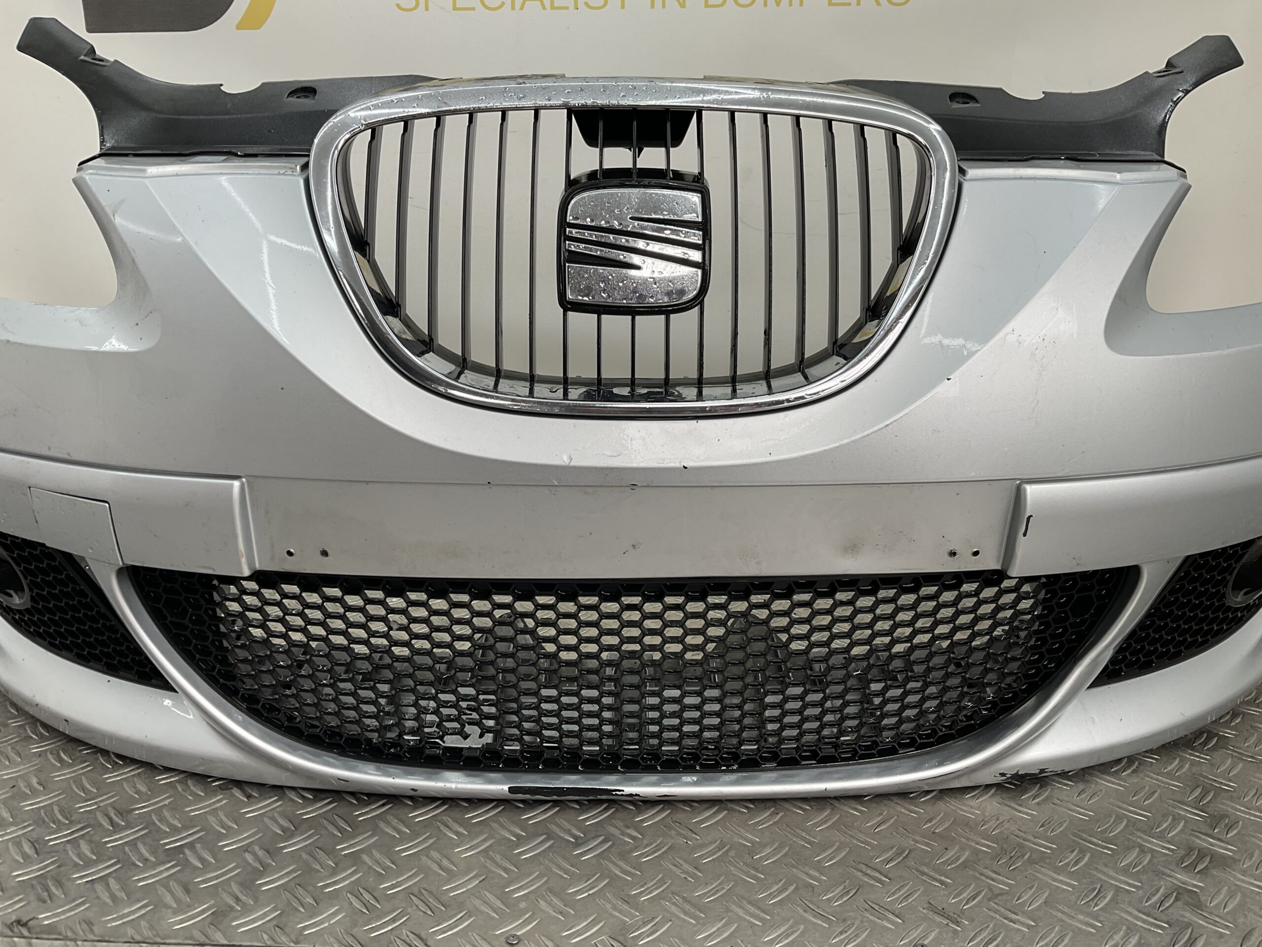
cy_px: 474
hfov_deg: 61.7
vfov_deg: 48.2
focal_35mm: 29
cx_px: 631
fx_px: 1057
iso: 16
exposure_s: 1/133
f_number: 1.8
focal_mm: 3
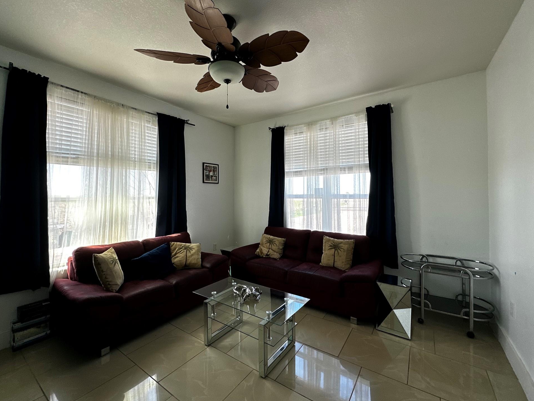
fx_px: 231
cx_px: 266
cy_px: 195
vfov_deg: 81.7
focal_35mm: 15
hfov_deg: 98.2
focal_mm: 2.22
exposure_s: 1/120
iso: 80
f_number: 2.2
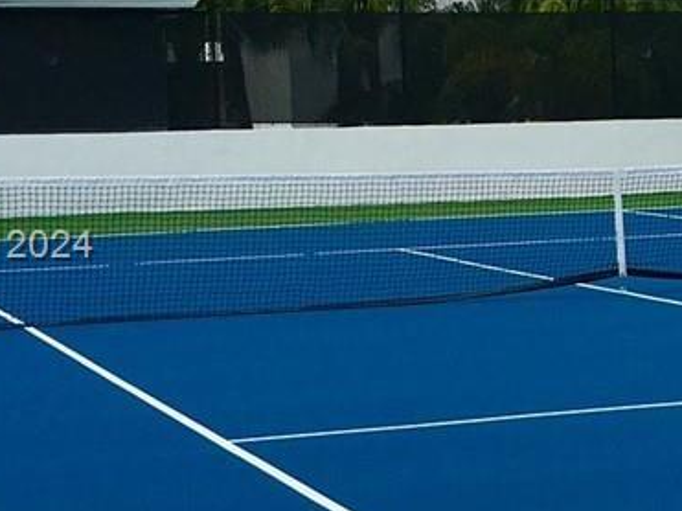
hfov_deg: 14.8
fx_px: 2462
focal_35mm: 125
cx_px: 976
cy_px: 248
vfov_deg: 11.9
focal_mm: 4.15
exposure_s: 1/1202
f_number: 2.2
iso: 25
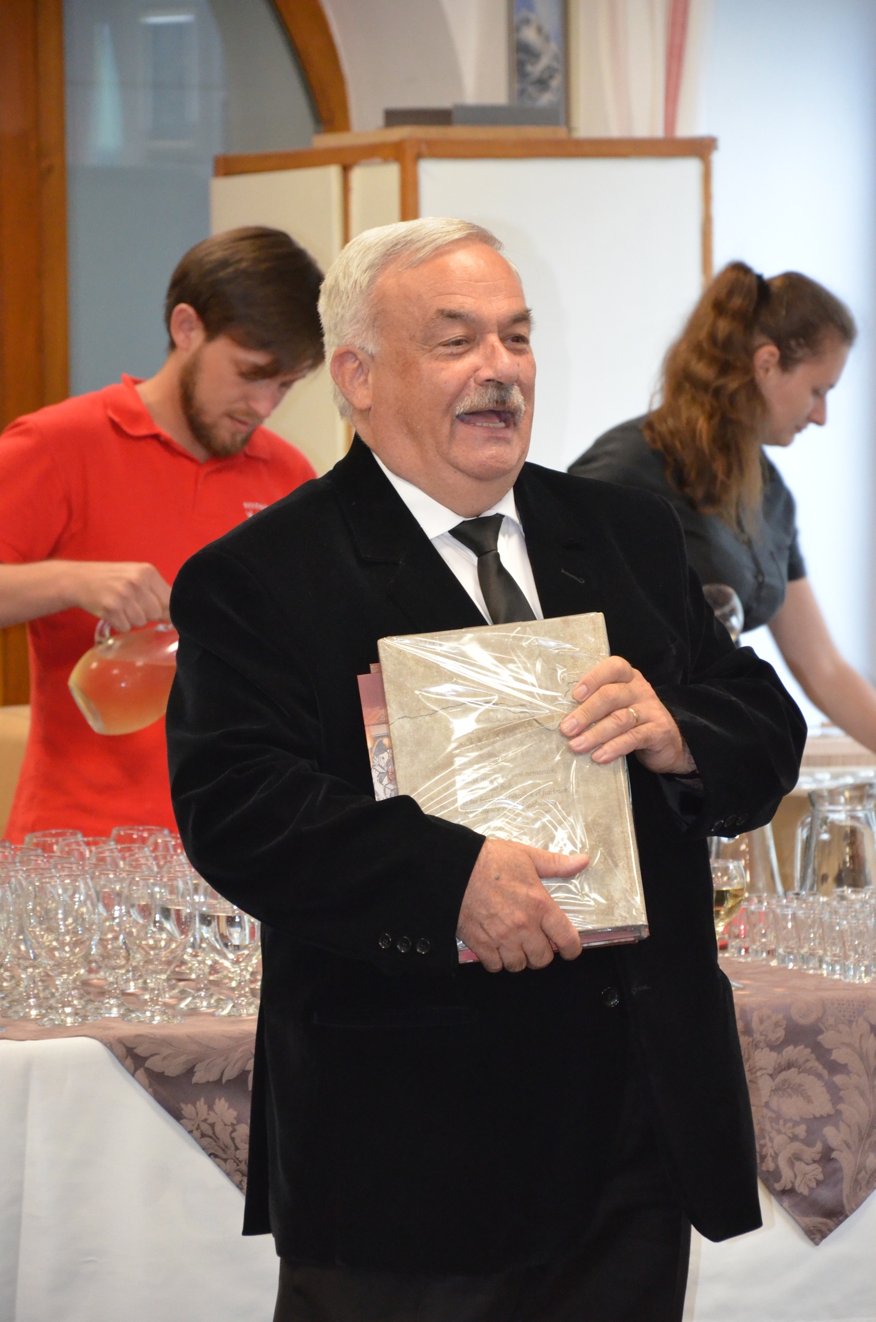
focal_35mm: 158
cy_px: 661
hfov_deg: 8.7
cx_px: 438
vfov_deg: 13.1
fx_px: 5773
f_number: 5.6
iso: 3200
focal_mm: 105
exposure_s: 1/60
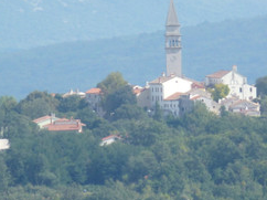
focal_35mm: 875
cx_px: 119
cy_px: 140
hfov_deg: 2.3
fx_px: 6742
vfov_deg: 1.7
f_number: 5.9
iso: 100
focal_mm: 68.8
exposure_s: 1/250
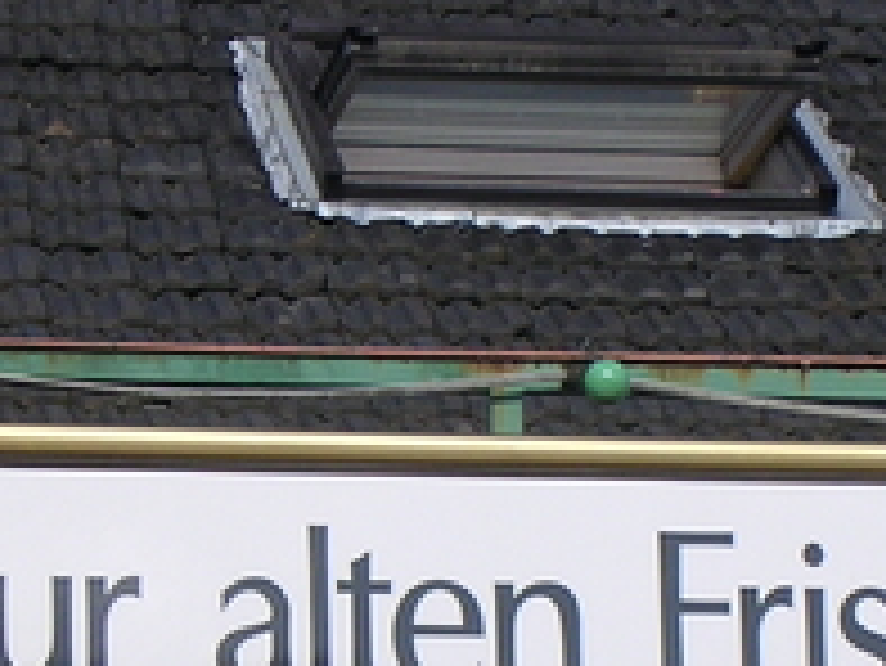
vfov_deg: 4.2
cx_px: 495
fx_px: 8964
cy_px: 774
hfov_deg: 5.7
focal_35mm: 350
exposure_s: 1/503
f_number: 4.9
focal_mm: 17.4
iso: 100
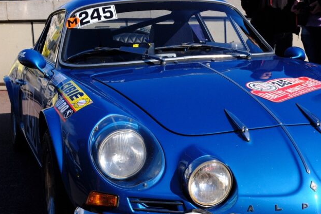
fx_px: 571
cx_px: 199
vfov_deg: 21.2
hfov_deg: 31.3
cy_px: 138
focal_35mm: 64
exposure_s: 1/2000
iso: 1000
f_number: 8
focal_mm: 26.3
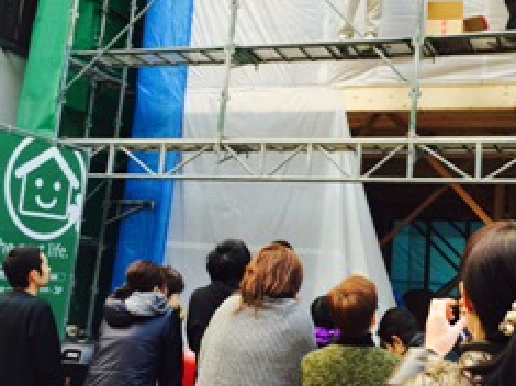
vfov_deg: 28.5
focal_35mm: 51
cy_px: 156
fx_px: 760
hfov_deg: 36.9
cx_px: 367
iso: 40
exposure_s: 1/60
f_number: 2.2
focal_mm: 4.12
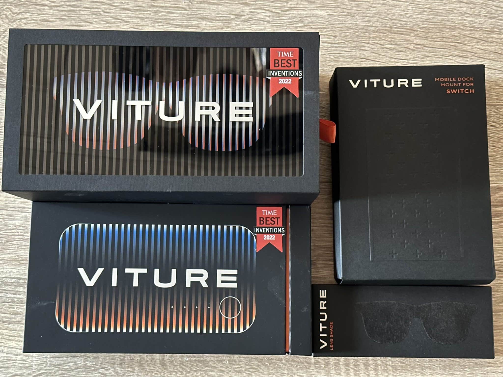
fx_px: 697
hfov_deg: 39.7
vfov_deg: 30.3
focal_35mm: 48
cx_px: 252
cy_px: 188
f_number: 1.78
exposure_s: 1/9
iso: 640
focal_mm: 6.86
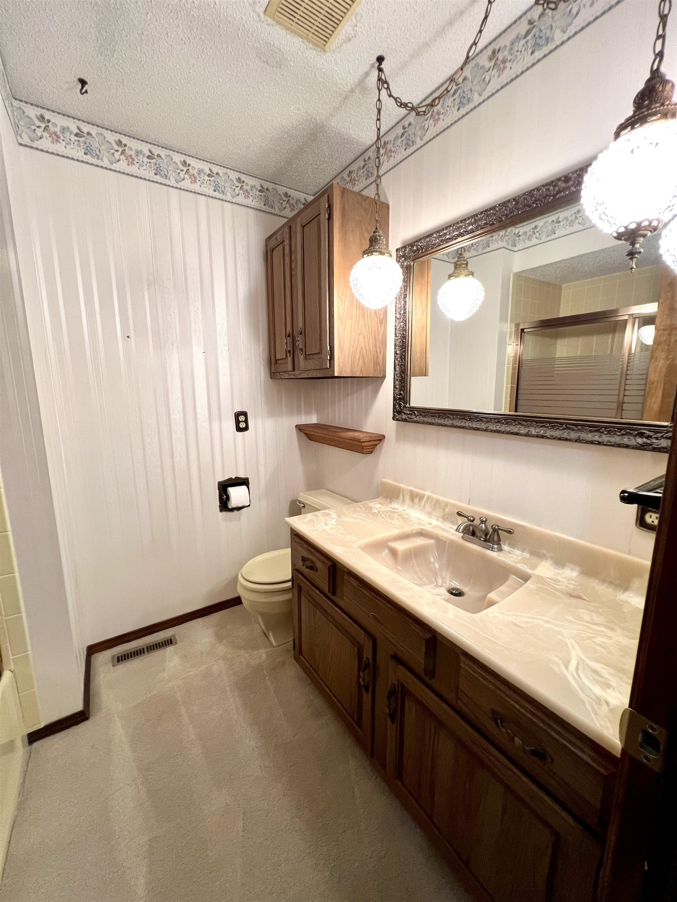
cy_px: 451
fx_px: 339
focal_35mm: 13
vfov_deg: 106.2
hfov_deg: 89.9
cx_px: 338
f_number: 1.8
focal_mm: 1.57
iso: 200
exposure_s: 1/60
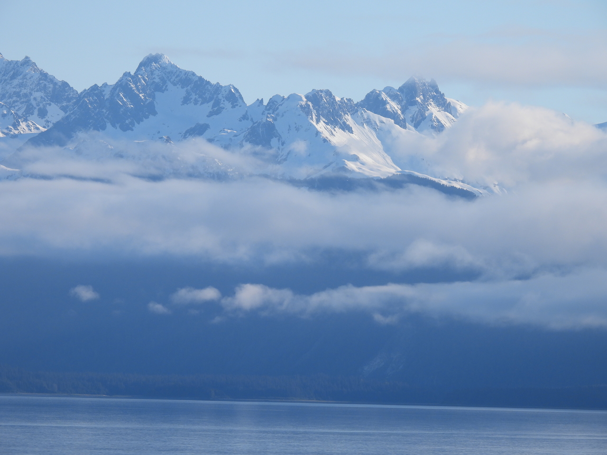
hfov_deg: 5.7
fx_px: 6137
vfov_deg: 4.2
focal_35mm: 350
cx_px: 304
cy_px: 228
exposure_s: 1/640
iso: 100
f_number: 5
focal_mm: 62.5
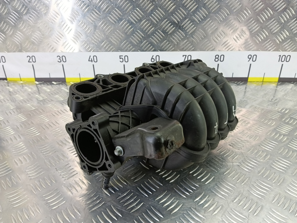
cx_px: 148
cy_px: 112
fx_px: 197
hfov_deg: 73.9
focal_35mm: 23
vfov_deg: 58.9
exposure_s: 1/50
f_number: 1.6
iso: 180
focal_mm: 4.11
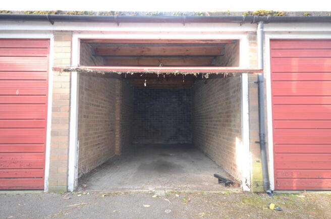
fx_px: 179
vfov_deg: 62.9
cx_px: 166
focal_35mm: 20
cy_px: 110
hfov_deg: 85.6
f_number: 4.5
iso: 640
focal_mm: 13
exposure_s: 1/100
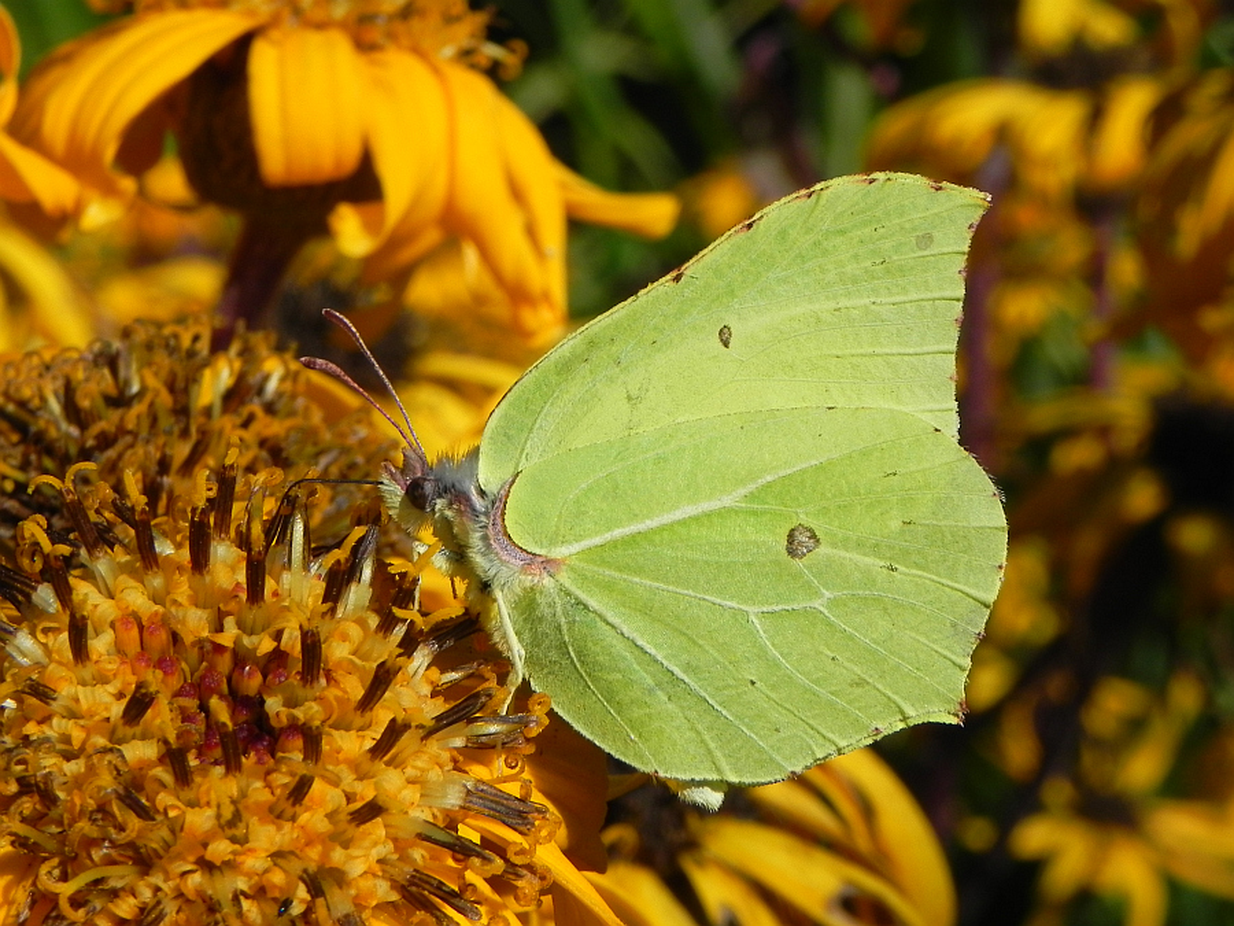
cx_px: 617
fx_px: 3743
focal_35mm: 105
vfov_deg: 14.1
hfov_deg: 18.7
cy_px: 463
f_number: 8
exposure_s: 1/762
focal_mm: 18.8
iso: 160
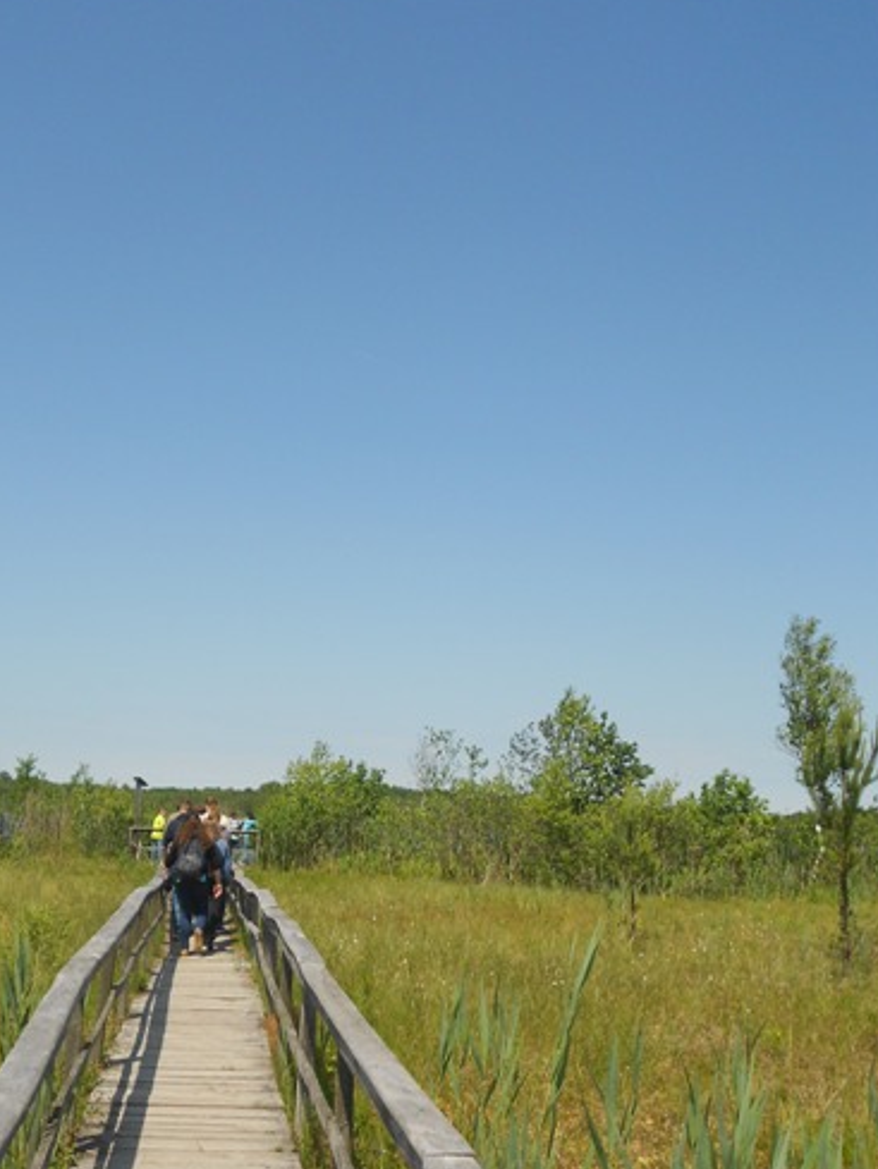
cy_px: 729
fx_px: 1149
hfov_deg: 41.6
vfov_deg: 53.4
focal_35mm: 34
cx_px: 340
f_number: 3.2
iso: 80
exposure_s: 1/1000
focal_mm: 4.6
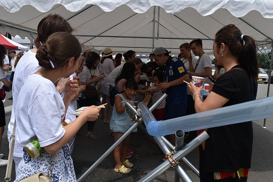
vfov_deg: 47.9
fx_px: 205
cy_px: 91
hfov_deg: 67.4
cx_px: 136
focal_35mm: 27
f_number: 9
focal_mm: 18
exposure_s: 1/320
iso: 200
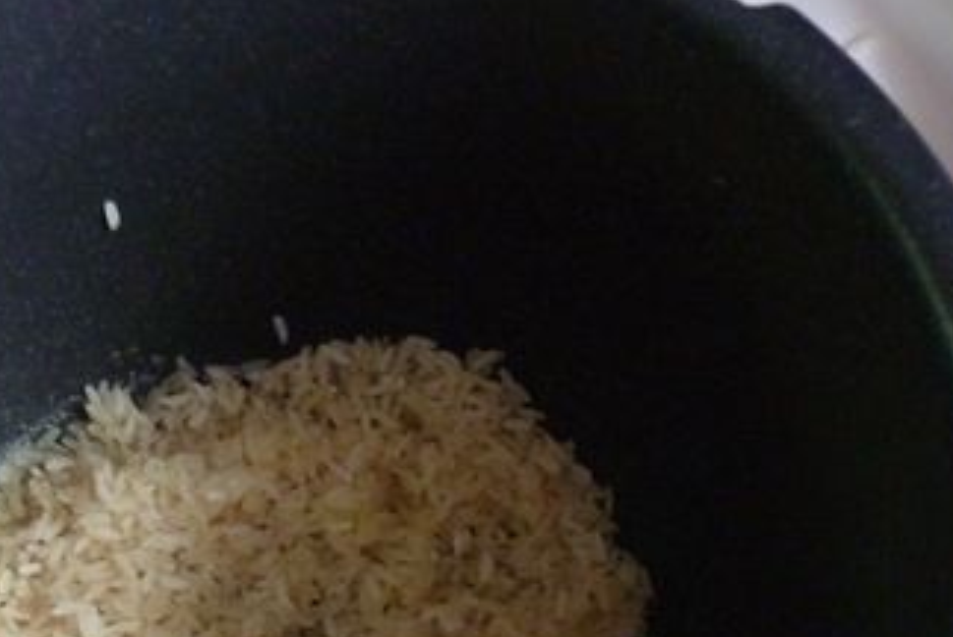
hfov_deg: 28.8
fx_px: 1828
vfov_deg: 19.2
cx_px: 257
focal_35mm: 69
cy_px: 643
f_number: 2.8
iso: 400
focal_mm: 5.5
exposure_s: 1/8
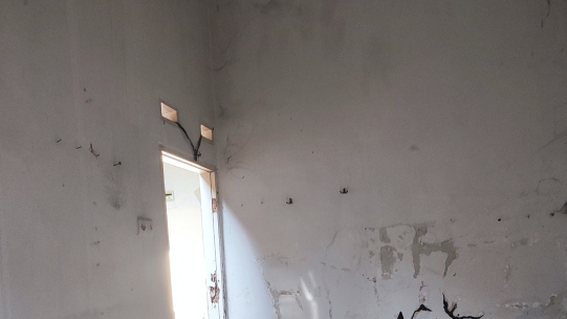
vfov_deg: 34.4
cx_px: 250
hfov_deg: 59.3
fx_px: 496
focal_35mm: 33
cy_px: 262
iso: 73
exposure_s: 1/50
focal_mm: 2.13
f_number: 2.4
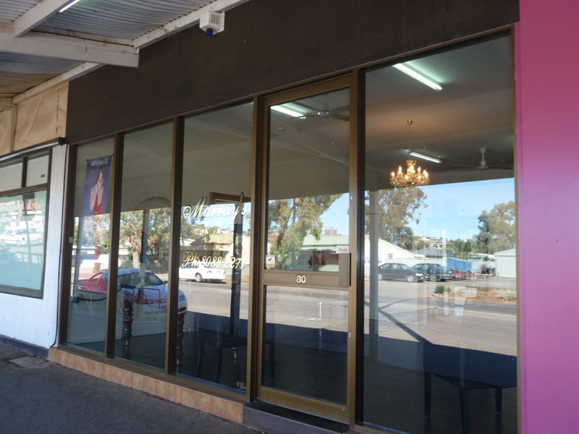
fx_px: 535
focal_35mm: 32
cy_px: 217
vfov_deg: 44.2
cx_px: 290
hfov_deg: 56.8
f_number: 3.5
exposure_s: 1/80
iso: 100
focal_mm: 5.3
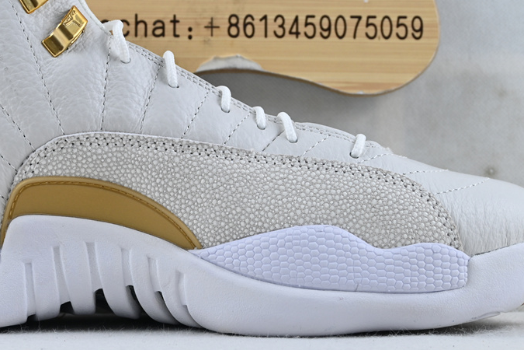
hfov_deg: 24.8
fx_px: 1184
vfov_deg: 16.8
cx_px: 172
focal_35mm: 81
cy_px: 148
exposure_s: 1/60
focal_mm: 30.5
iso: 100
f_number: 4.8
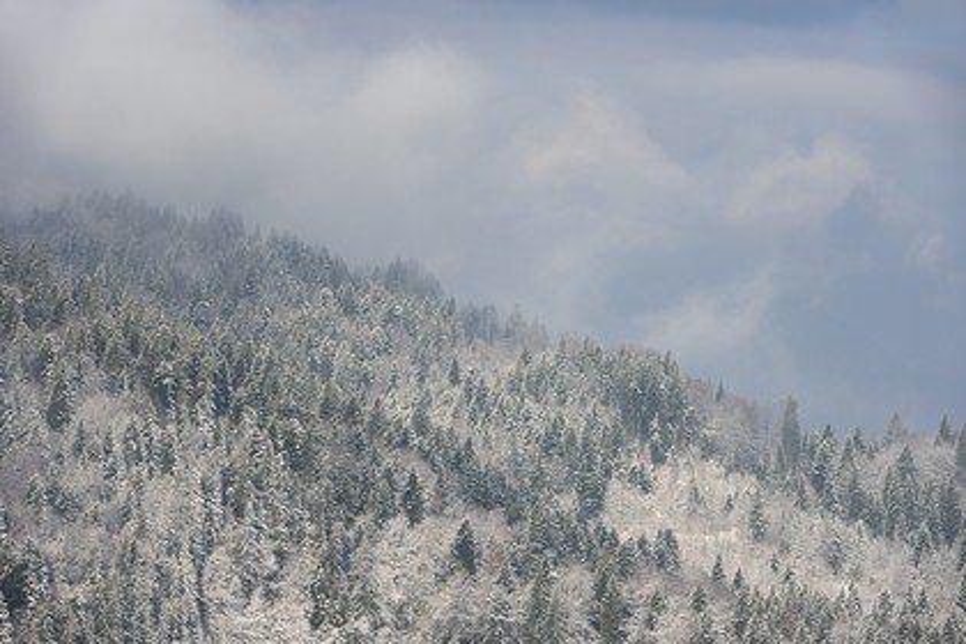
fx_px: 5366
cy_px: 322
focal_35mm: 200
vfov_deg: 6.9
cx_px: 483
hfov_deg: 10.3
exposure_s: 1/320
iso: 200
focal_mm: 200
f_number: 11
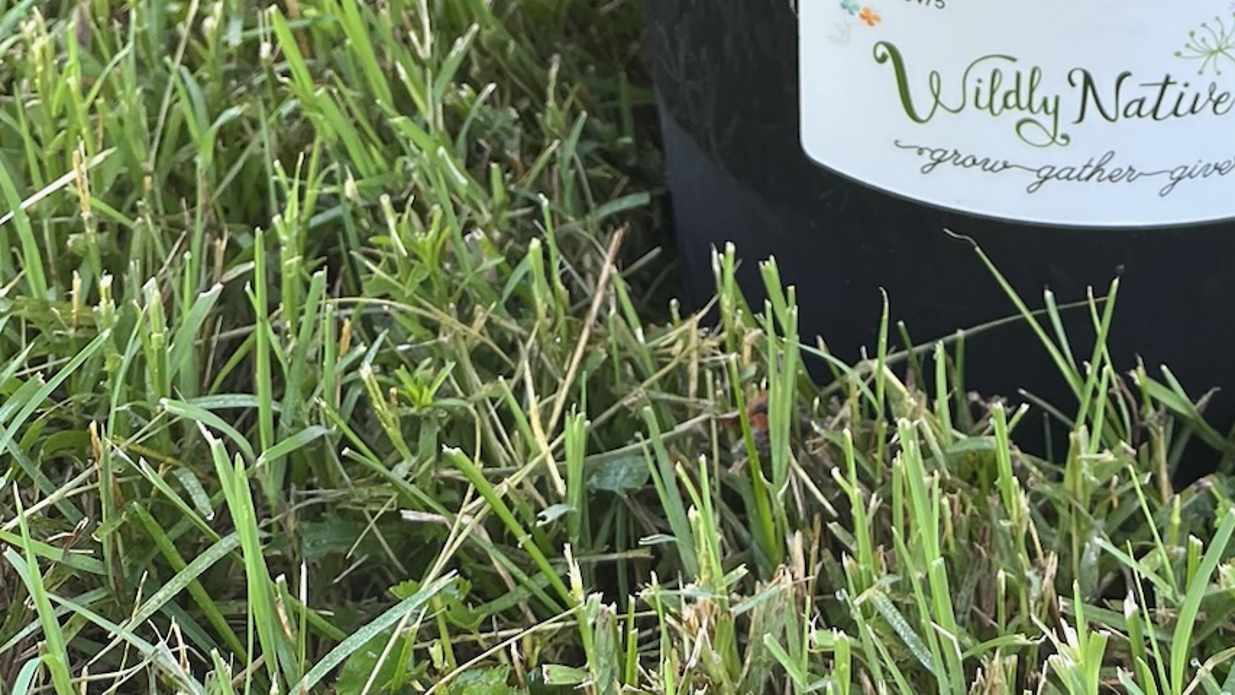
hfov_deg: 29.8
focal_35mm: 68
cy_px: -776
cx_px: 1099
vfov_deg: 14.2
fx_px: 2227
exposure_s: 1/147
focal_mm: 5.1
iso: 32
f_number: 1.6
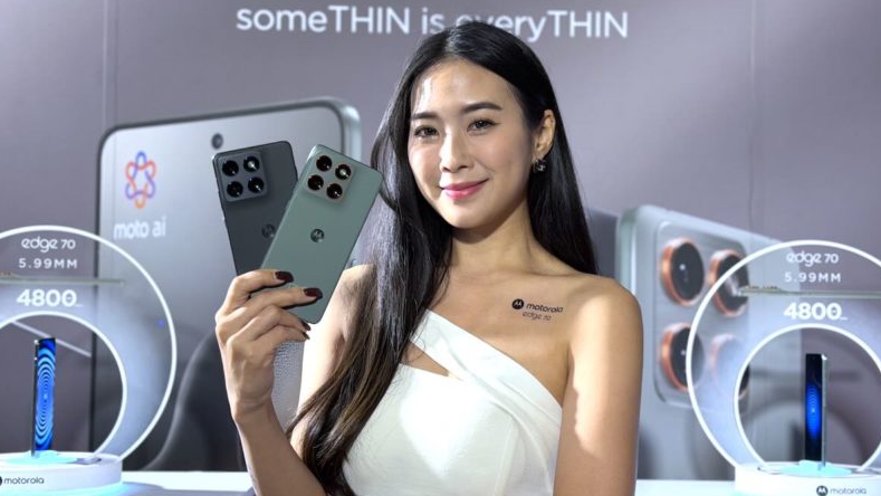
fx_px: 1238
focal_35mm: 53
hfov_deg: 39.2
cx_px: 441
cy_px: 257
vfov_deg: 22.6
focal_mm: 6.76
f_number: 1.78
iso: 200
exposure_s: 1/120
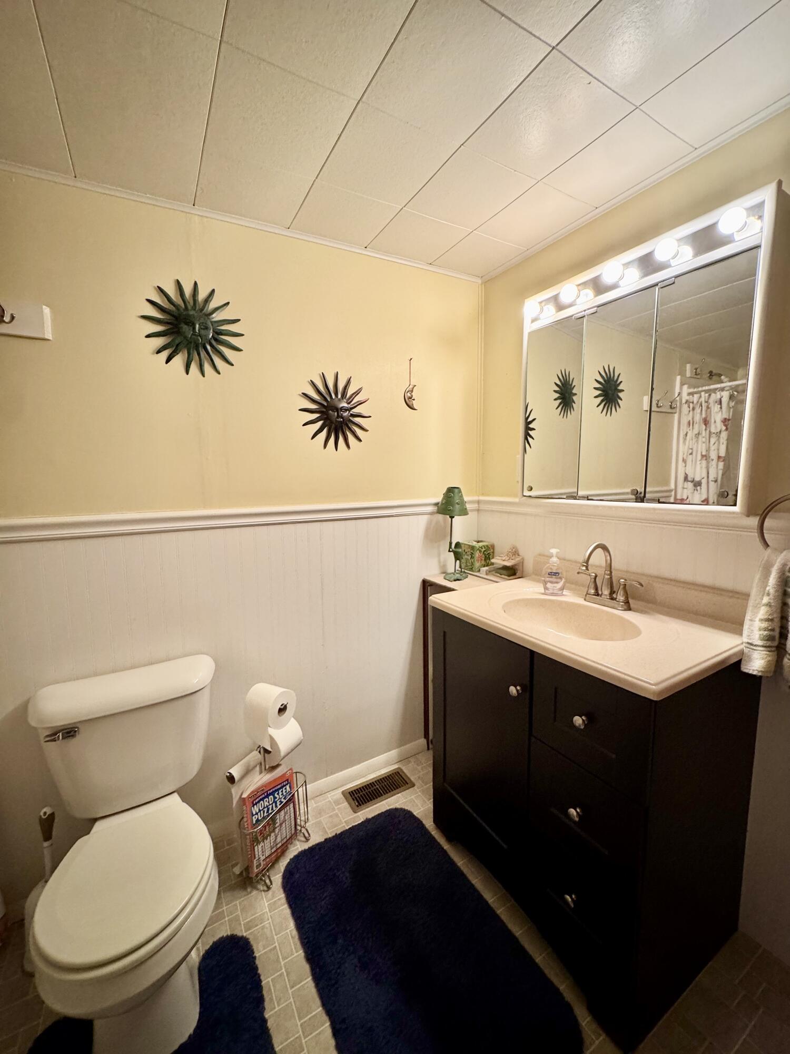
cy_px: 527
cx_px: 395
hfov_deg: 85.7
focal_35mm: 14
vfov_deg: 102.1
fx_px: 426
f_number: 2.2
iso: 250
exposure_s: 1/120
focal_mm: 2.22
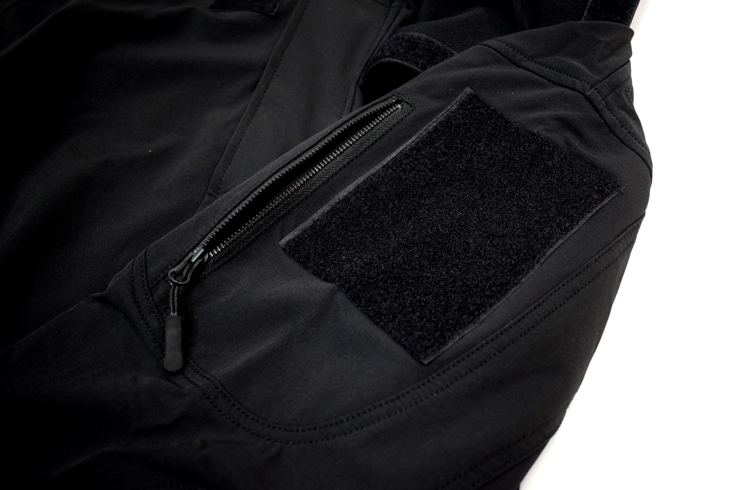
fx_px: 767
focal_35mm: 38
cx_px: 368
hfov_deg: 51.3
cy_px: 245
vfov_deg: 35.5
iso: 2000
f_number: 4
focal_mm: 25
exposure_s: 1/60
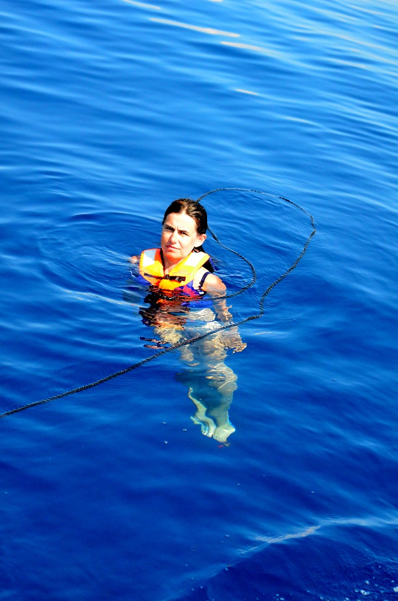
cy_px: 300
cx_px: 199
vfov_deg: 19.5
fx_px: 1750
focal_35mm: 105
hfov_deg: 13.0
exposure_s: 1/8000
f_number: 4.5
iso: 3200
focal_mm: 70
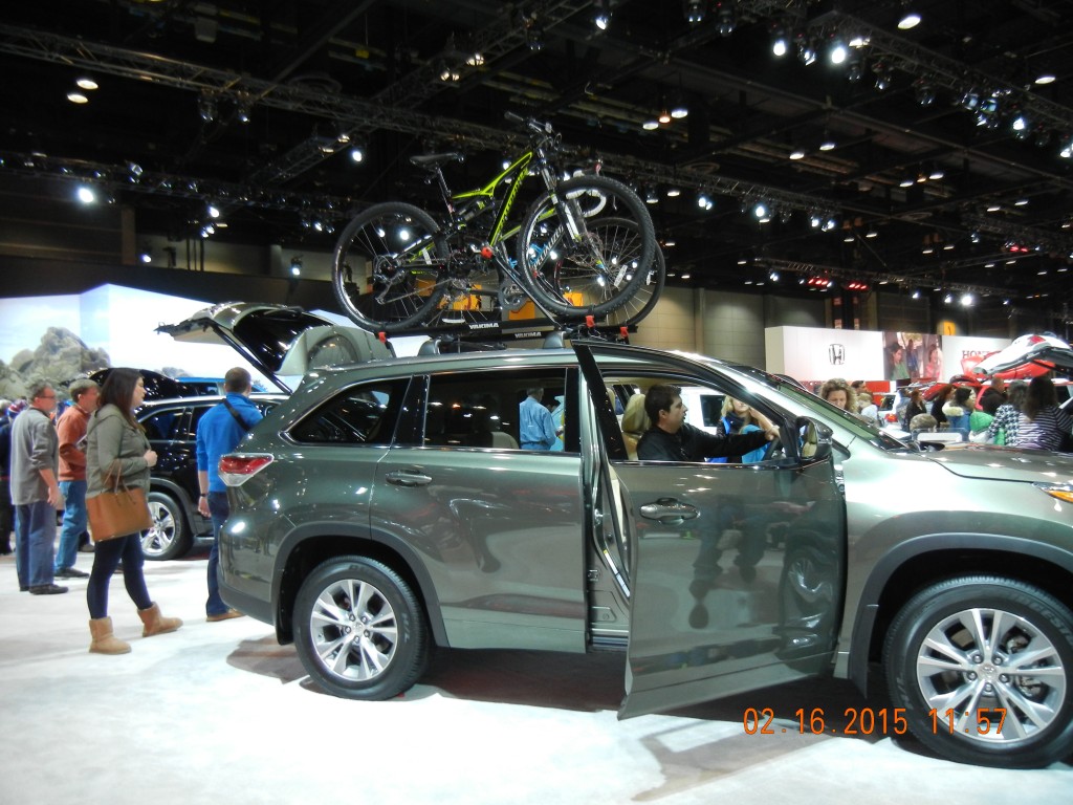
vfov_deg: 46.8
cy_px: 402
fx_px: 930
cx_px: 536
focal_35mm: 30
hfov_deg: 60.0
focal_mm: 5.4
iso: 353
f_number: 3.5
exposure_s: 1/60
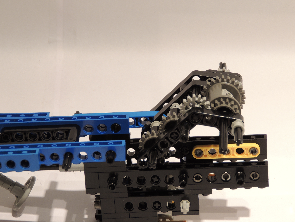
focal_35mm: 185
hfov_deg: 10.7
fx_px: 1577
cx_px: 148
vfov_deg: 8.0
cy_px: 111
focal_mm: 33
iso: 100
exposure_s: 1/2.5
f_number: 4.6
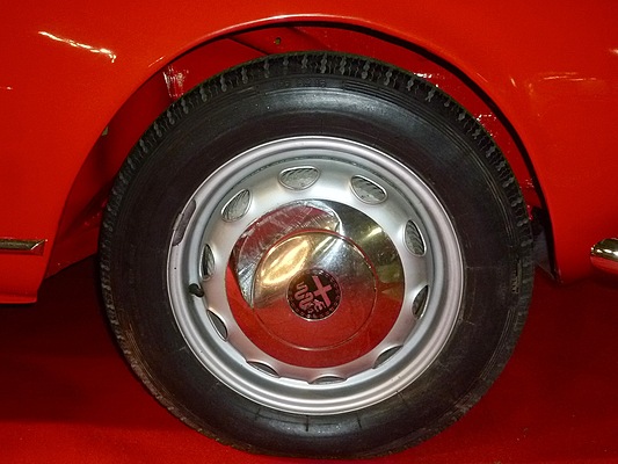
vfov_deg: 33.6
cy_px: 232
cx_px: 309
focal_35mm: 43
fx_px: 768
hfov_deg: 43.8
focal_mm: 7.7
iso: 400
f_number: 3.7
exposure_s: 1/40
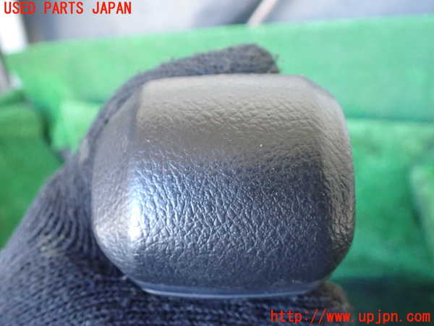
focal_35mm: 30
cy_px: 163
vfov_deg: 46.8
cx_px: 217
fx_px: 376
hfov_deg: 60.0
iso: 800
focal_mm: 5.4
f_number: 2.3
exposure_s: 1/80
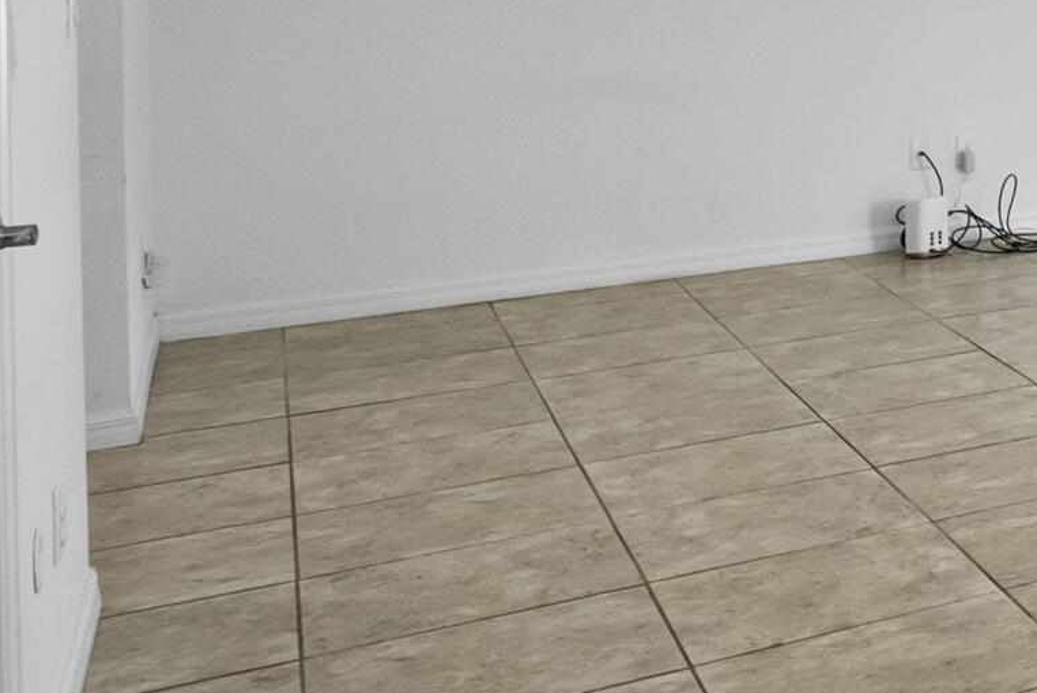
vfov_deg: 20.4
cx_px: 1939
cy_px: -112
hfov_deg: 20.5
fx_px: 1816
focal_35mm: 63
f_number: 8
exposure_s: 1/20
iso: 1600
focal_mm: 16
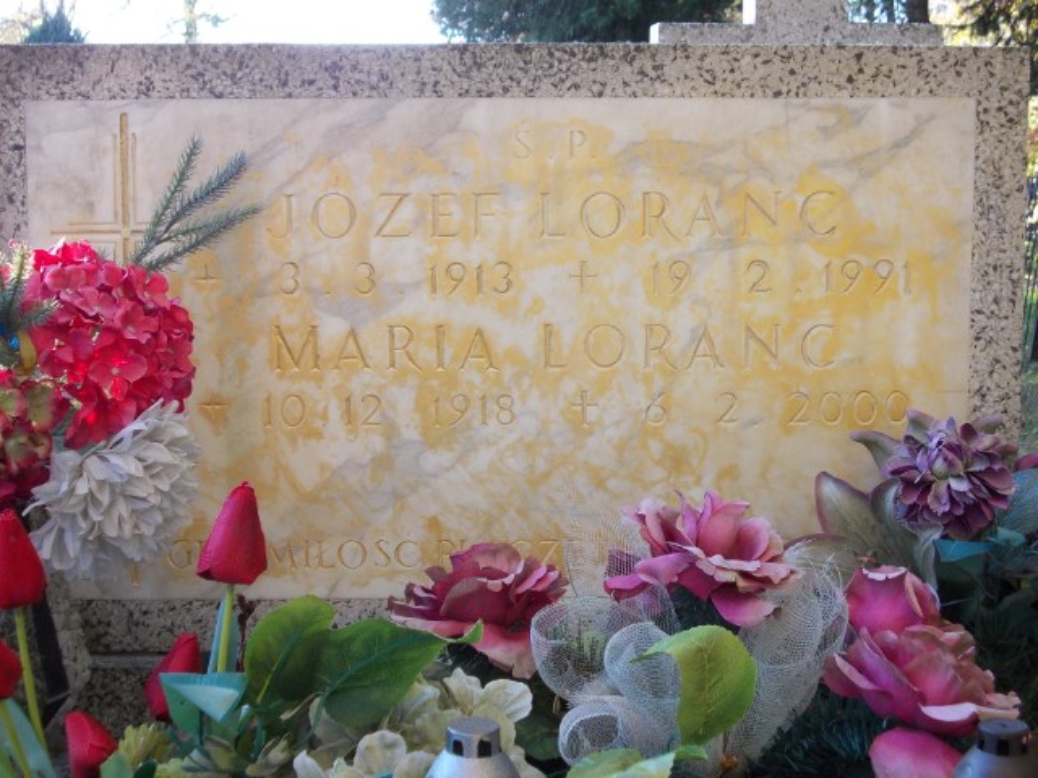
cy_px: 389
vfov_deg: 24.4
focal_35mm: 60
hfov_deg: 32.2
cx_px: 519
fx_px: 1799
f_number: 4
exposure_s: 1/60
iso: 160
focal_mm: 8.5
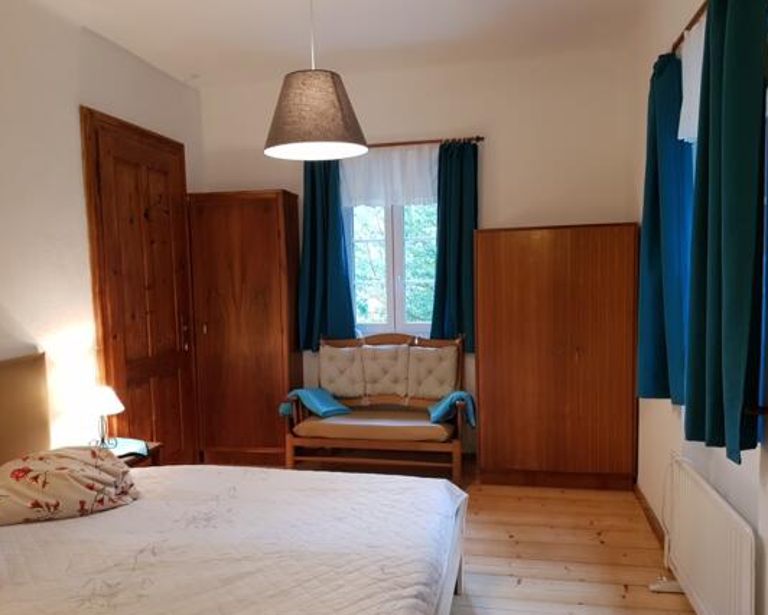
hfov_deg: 62.2
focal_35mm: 28
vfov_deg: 51.6
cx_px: 365
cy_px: 316
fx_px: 637
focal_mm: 4.2
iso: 250
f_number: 1.7
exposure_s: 1/20
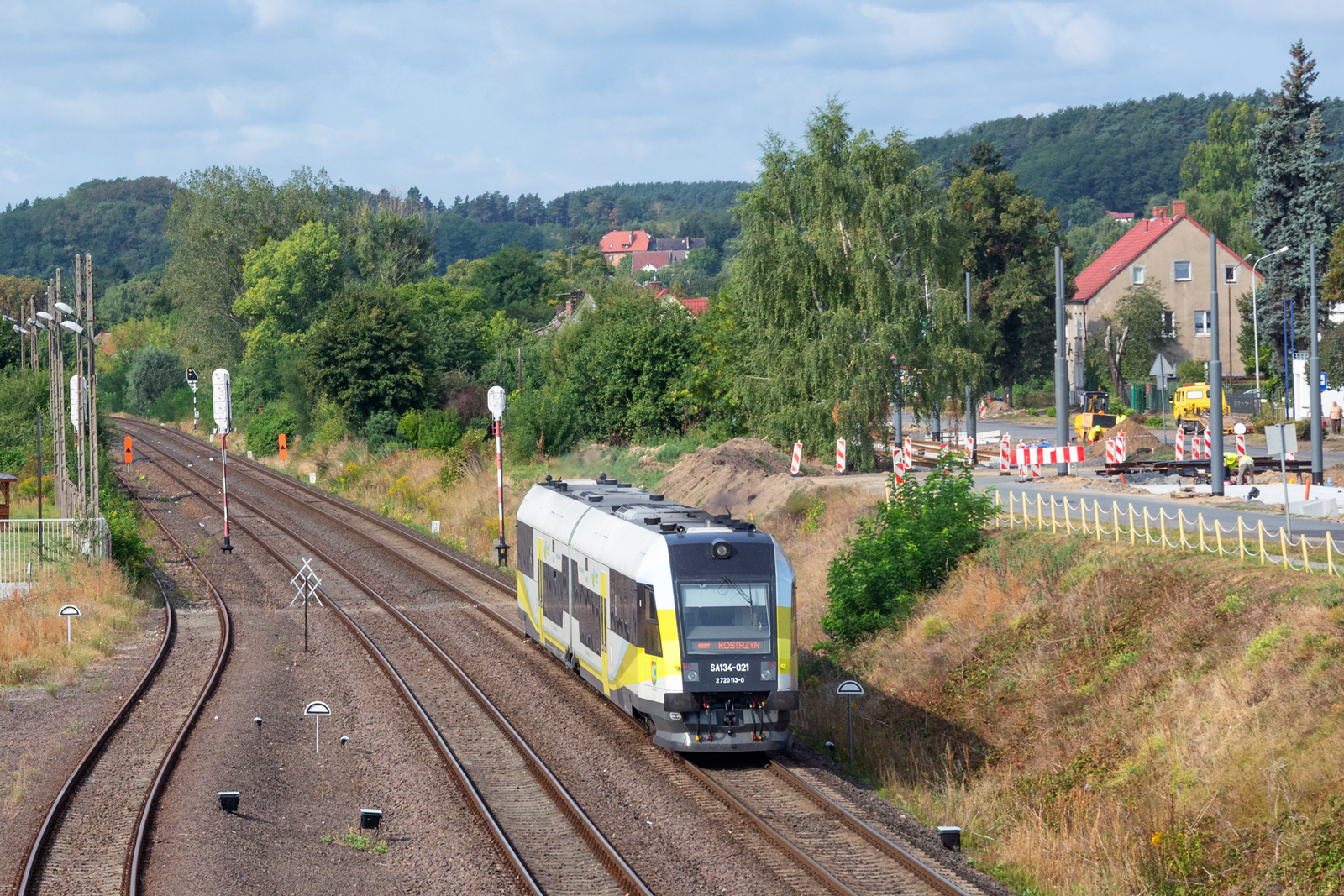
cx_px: 672
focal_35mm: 99
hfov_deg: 20.6
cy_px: 448
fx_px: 3696
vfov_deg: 13.8
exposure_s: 1/400
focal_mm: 66
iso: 125
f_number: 9
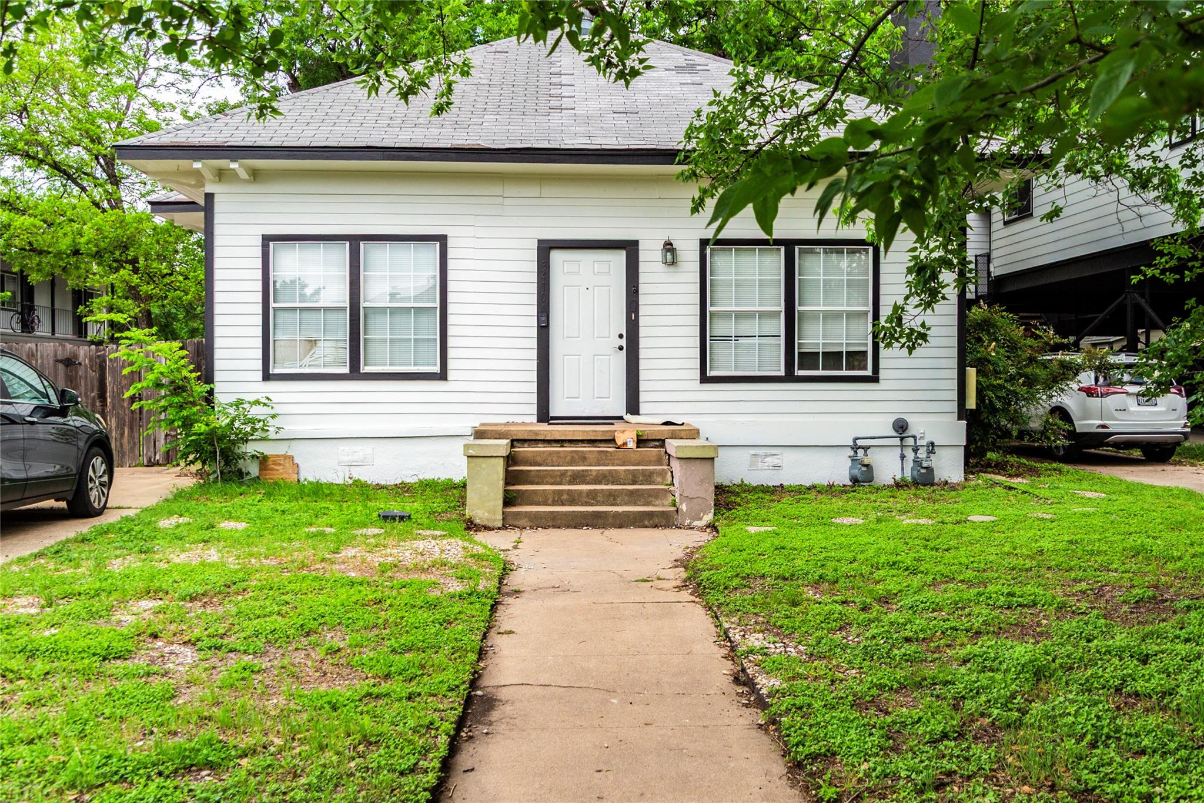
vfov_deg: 41.7
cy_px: 402
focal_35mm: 32
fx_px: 1053
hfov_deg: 59.5
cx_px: 602
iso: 110
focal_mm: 21
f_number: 5.6
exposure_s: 1/250
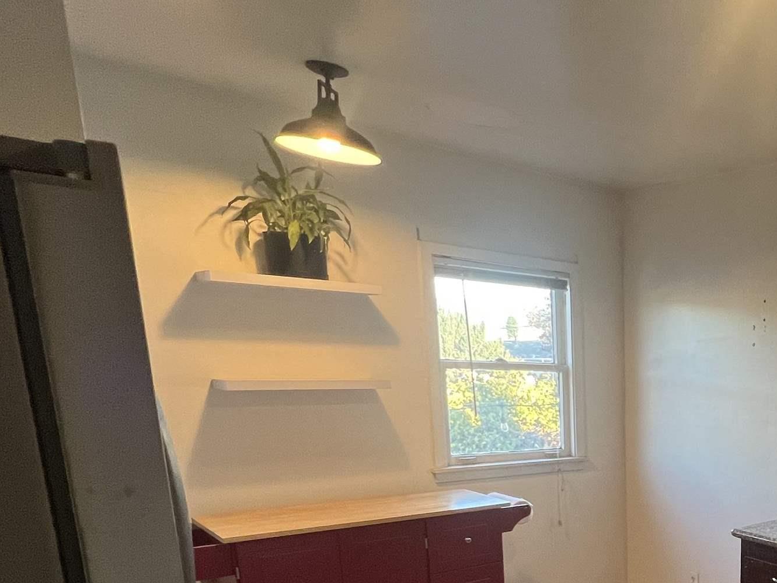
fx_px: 673
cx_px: 775
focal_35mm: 30
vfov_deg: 42.6
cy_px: 532
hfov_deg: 49.2
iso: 160
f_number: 1.8
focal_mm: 1.57
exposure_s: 1/120
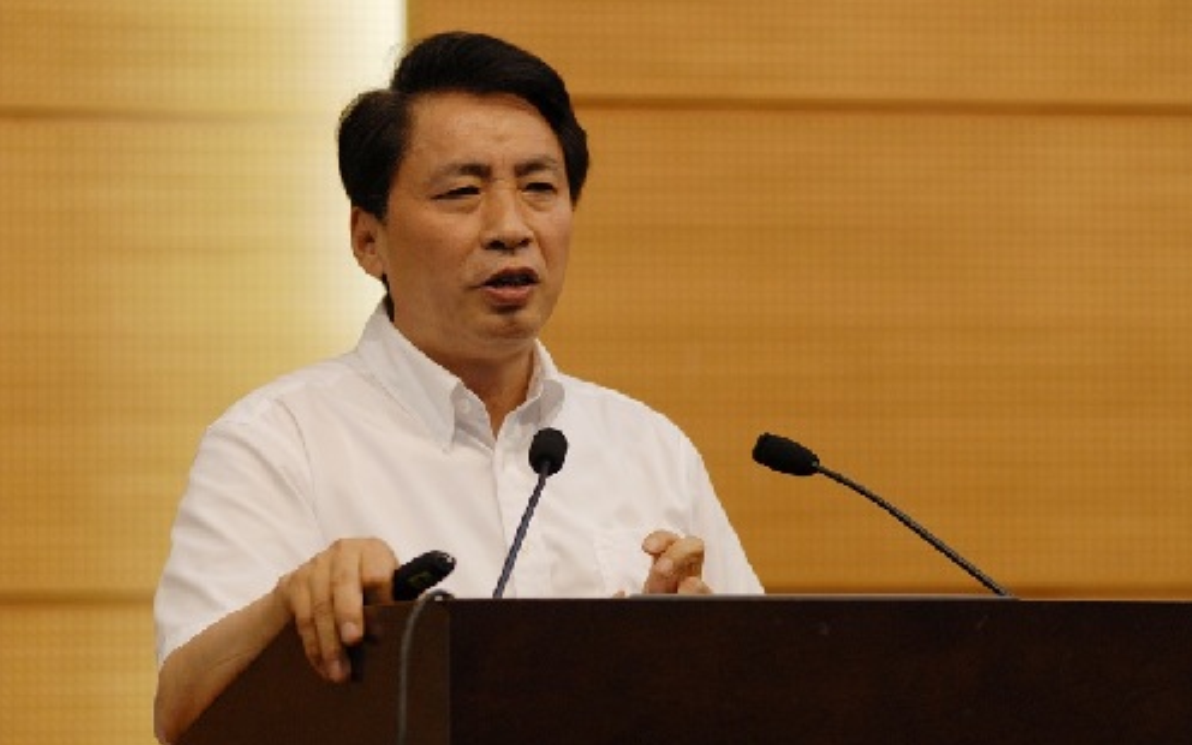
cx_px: 597
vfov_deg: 6.8
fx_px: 6254
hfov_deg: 10.9
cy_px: 382
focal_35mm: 193
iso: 400
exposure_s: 1/60
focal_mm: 125
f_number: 4
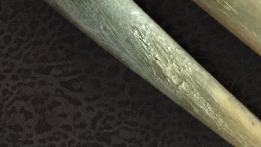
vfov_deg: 13.1
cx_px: 367
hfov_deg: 20.5
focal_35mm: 92
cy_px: 111
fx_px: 637
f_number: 2.2
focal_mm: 4.15
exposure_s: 1/8
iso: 200
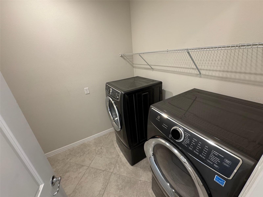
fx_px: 106
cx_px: 132
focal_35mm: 14
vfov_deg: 85.7
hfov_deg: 102.1
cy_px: 98
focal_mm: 2.22
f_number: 2.2
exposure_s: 1/60
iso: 250
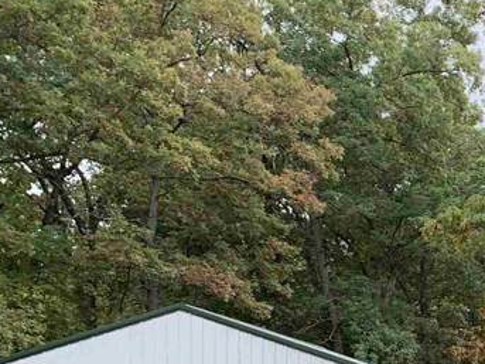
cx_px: 871
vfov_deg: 14.3
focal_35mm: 97
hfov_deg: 16.8
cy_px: 534
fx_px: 1359
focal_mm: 4.25
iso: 32
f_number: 1.8
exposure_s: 1/122
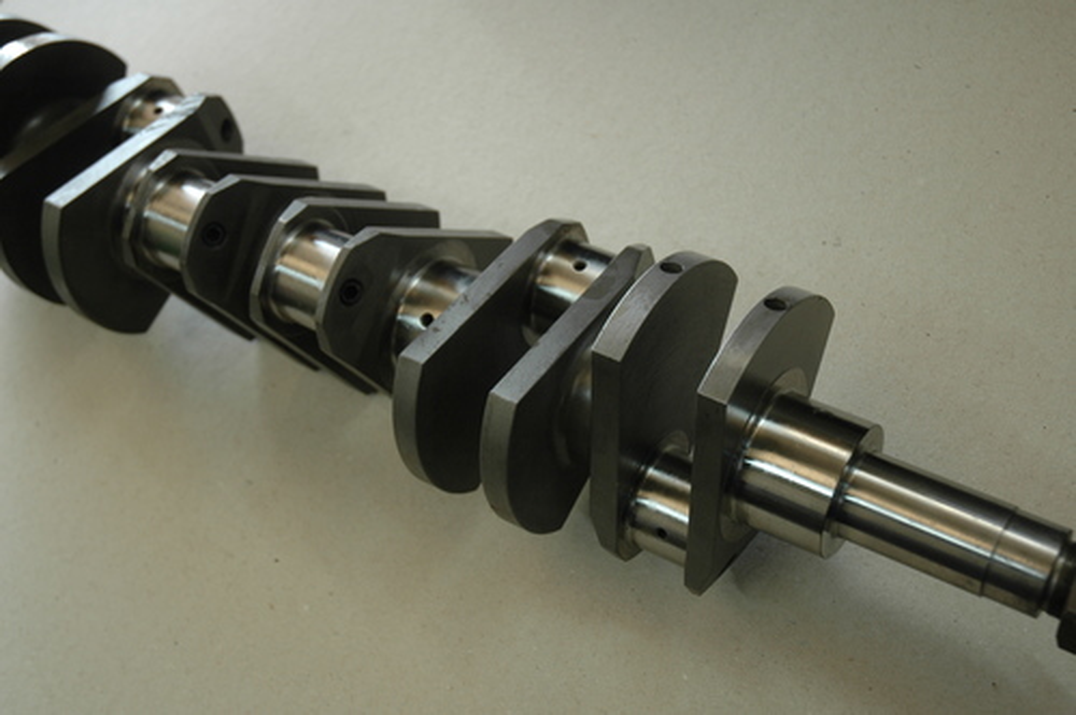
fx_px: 1522
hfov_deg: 38.9
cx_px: 538
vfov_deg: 26.4
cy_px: 358
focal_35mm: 51
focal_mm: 34
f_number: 4.5
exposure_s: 1/80
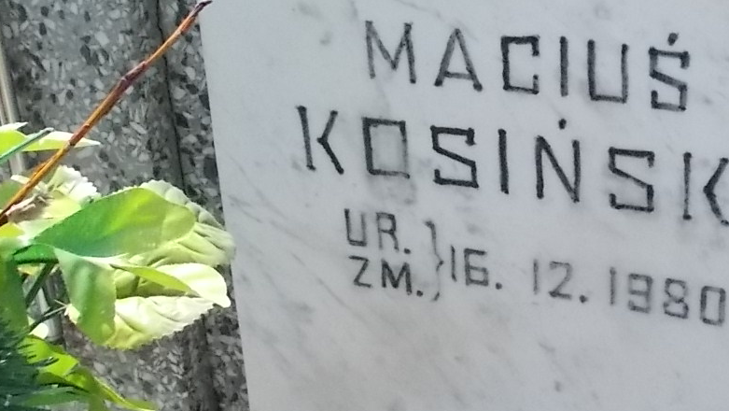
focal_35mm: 58
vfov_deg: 20.5
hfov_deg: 35.1
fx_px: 1122
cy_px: 89
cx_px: 555
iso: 400
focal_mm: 4.6
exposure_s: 1/400
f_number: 8
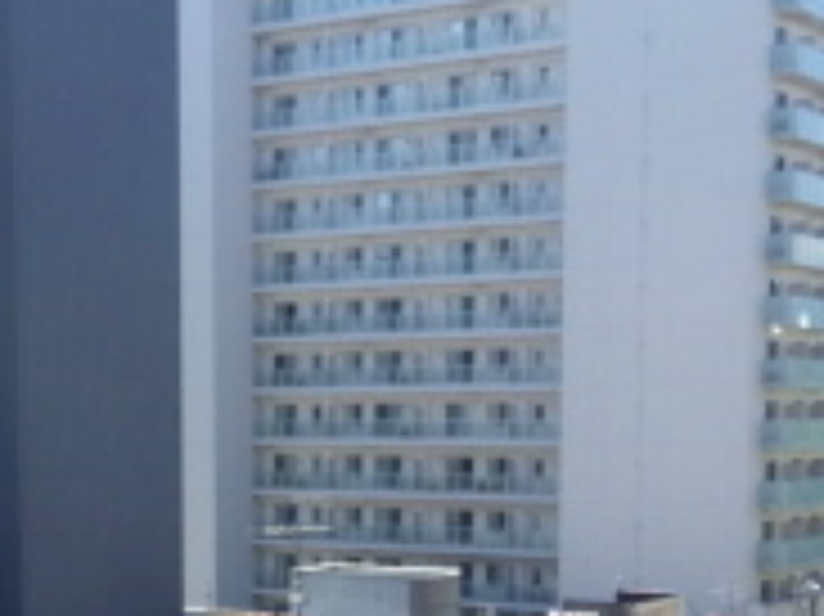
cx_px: 252
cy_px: 638
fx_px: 1832
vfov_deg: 18.5
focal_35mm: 77
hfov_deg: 25.2
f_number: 3.1
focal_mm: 4
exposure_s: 1/500
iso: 100
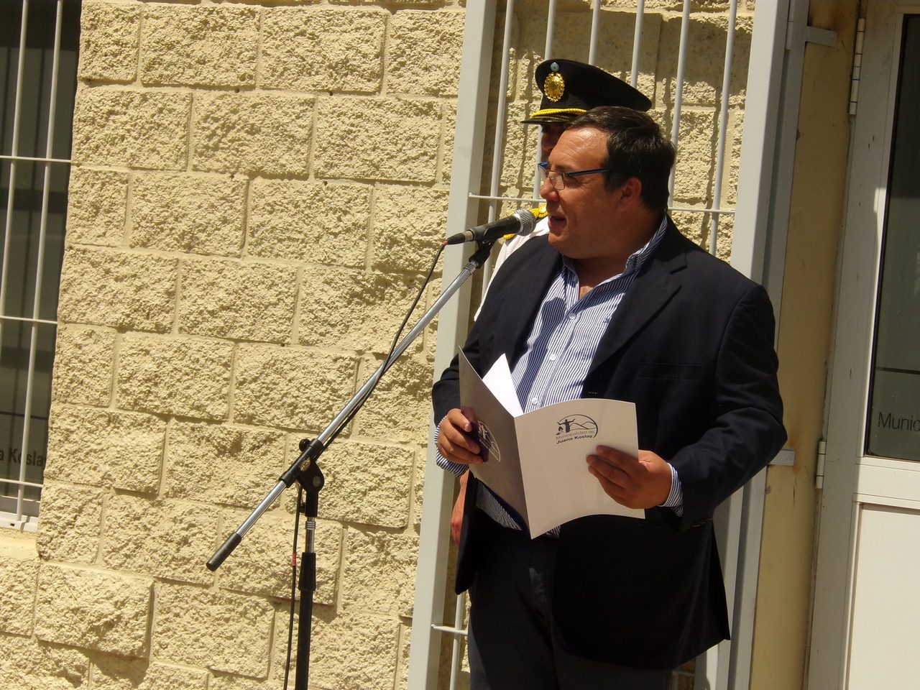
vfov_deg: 11.1
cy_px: 345
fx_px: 3561
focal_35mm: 134
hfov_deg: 14.7
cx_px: 460
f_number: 10.81
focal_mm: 23.8
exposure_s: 1/240
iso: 100
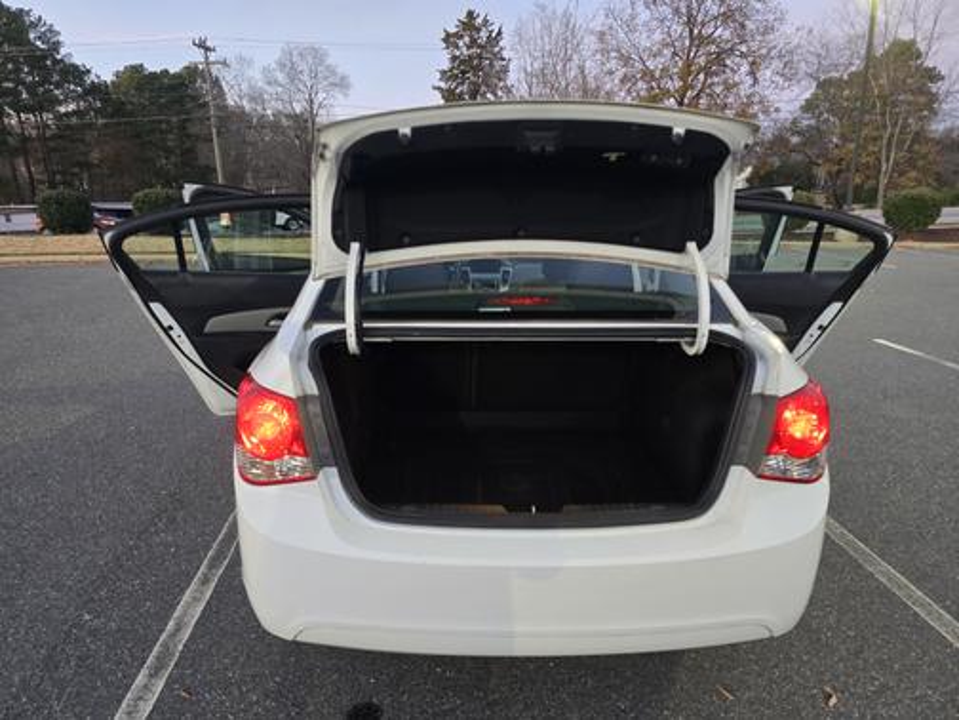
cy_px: 360
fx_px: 637
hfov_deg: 73.9
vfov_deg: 58.9
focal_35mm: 23
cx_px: 480
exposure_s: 1/100
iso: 500
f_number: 1.7
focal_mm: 6.3
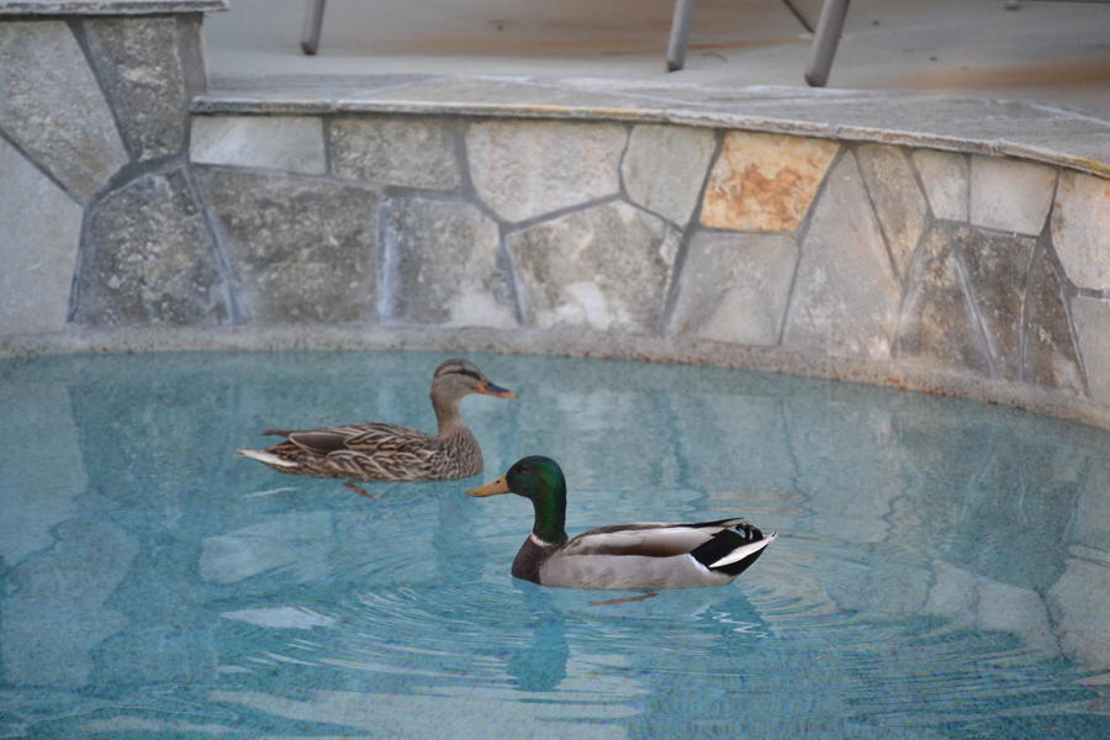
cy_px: 370
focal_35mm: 232
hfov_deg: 8.9
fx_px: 7168
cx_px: 555
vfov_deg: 5.9
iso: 1800
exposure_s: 1/500
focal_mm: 155
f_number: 5.3
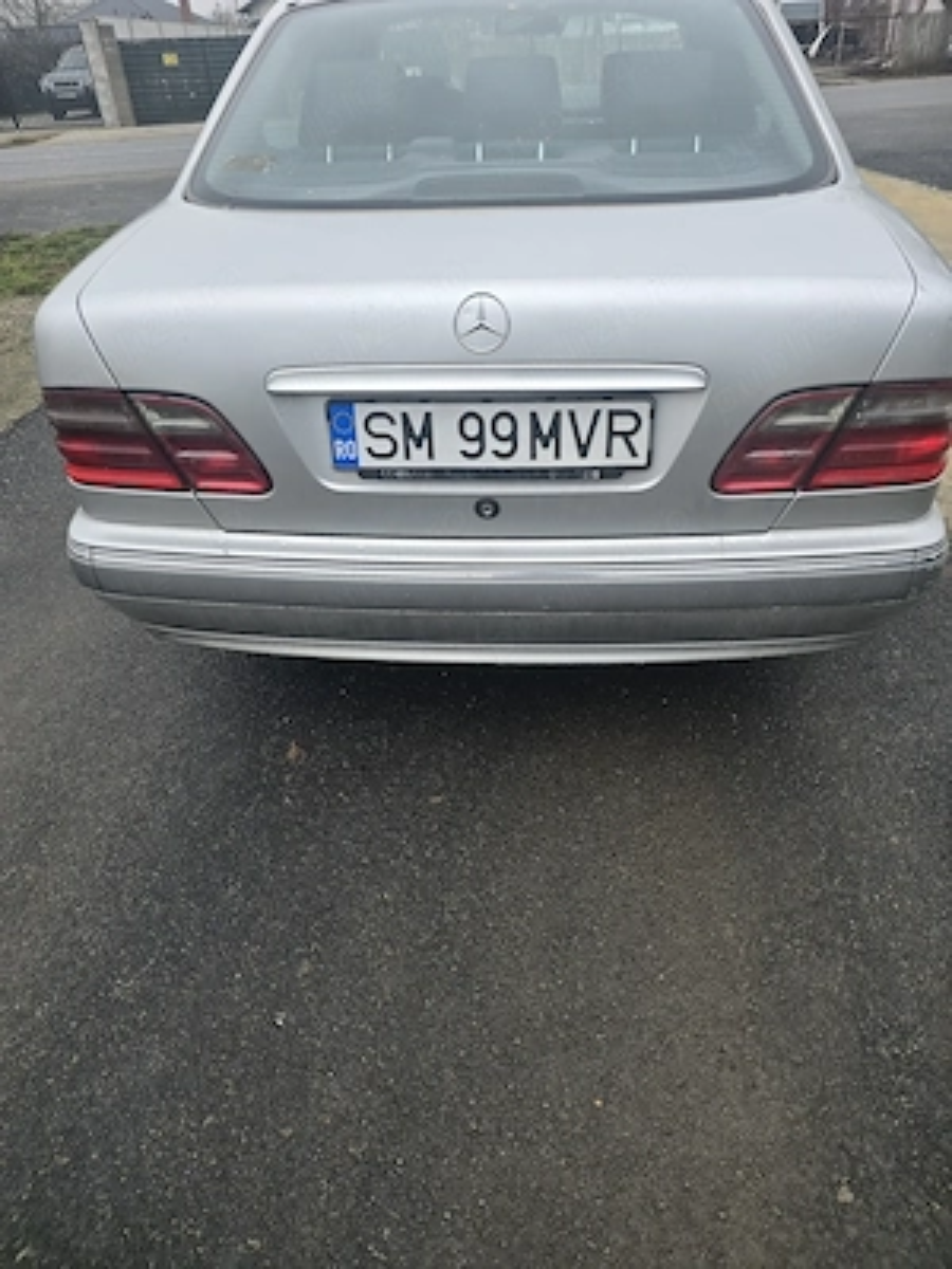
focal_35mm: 23
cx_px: 476
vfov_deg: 73.9
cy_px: 634
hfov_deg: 58.9
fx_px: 843
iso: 32
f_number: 1.7
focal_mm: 6.3
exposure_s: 1/180
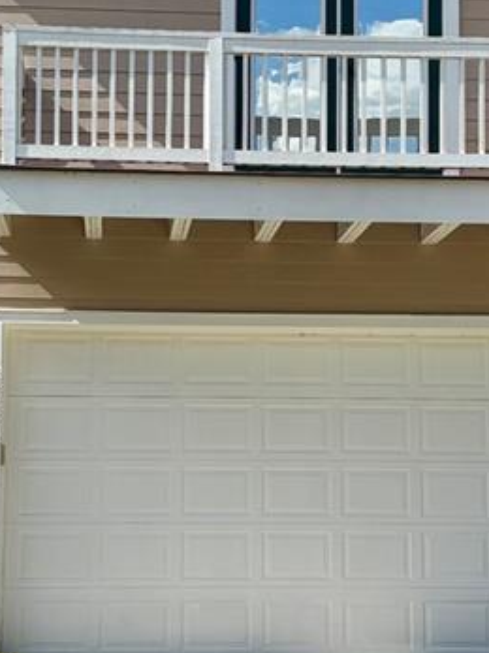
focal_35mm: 90
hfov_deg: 16.4
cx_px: 233
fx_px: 1696
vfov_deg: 21.8
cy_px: 307
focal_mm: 5.96
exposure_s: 1/4329
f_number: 1.6
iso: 50
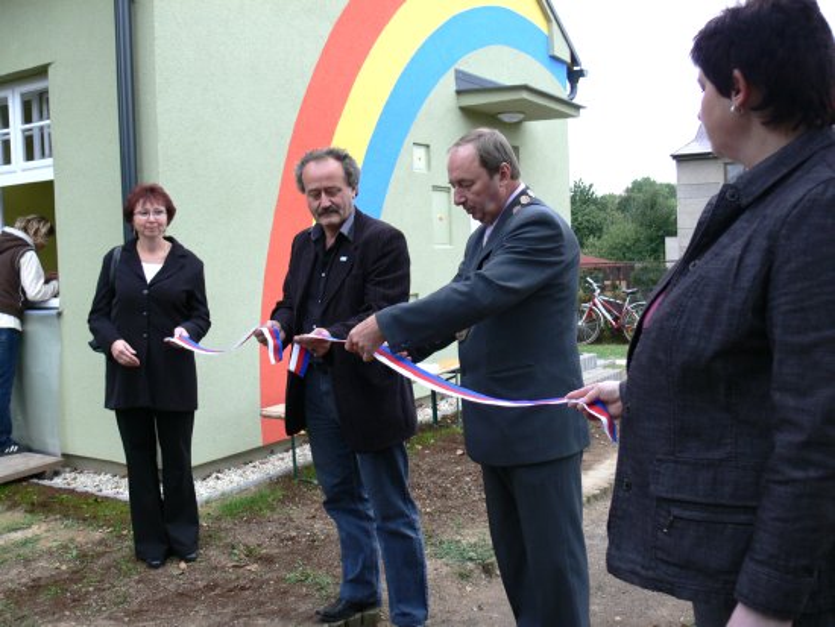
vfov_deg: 40.7
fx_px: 845
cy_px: 314
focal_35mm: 35
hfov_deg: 52.6
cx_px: 418
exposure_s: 1/50
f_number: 2.8
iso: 80
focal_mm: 7.4
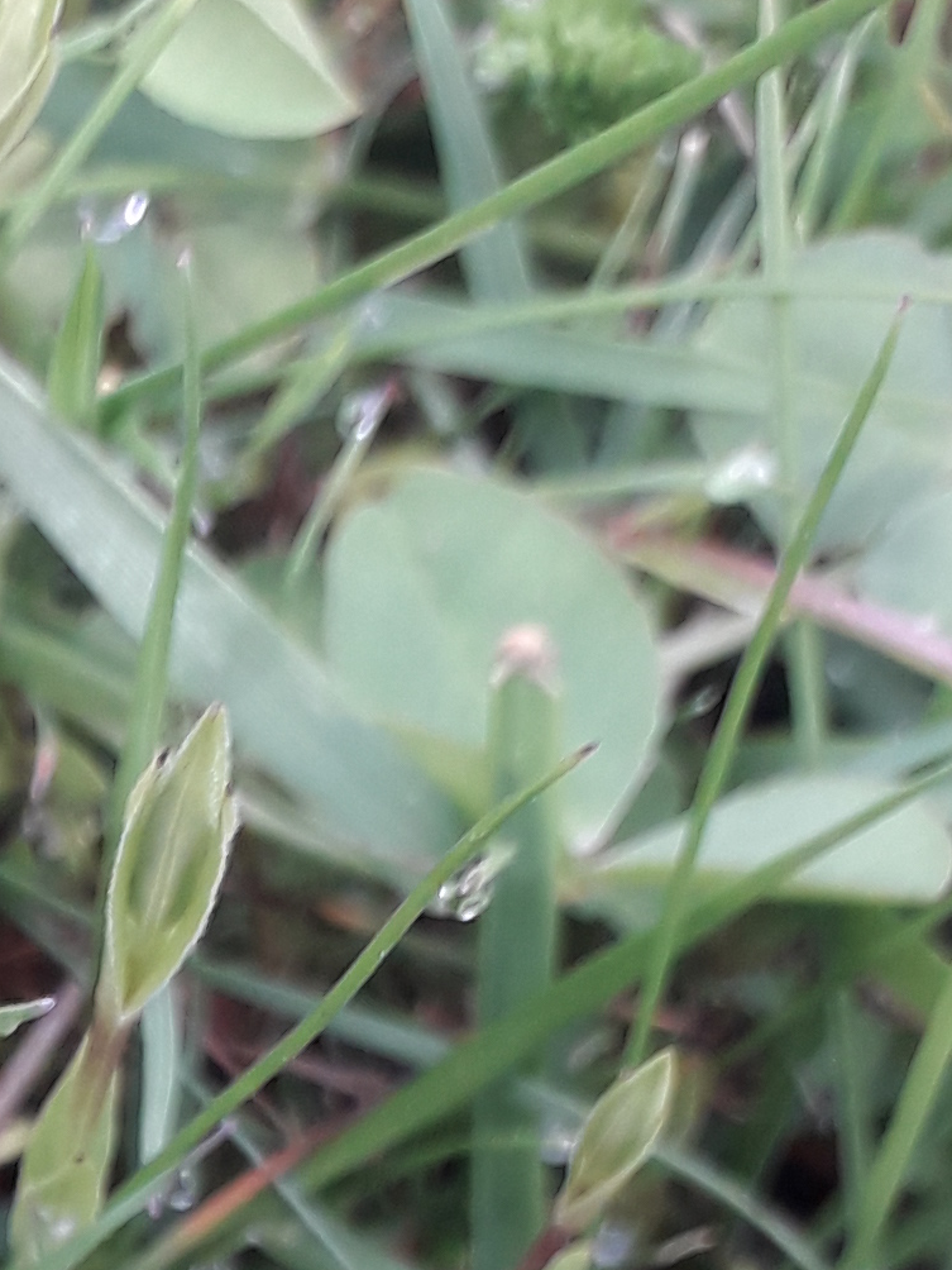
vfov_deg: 15.7
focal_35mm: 111
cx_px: -670
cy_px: 2119
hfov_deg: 12.4
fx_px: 4070
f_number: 1.9
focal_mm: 3.6
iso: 40
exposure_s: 1/129
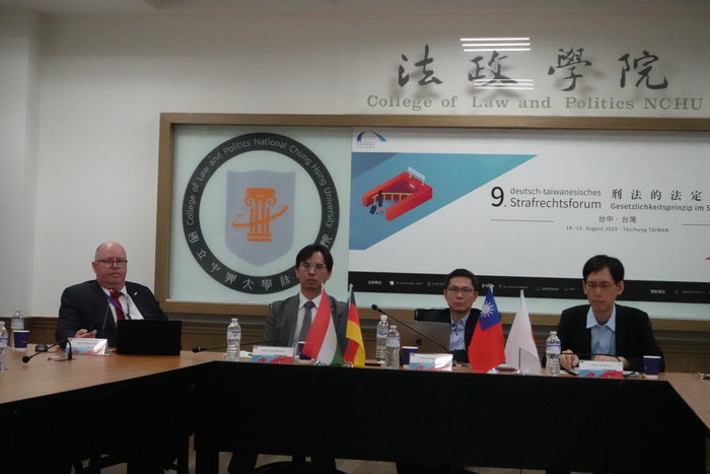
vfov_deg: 19.5
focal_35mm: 70
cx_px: 355
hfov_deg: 28.8
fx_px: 1381
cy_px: 237
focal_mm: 25.7
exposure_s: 1/500
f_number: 4.5
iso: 5000
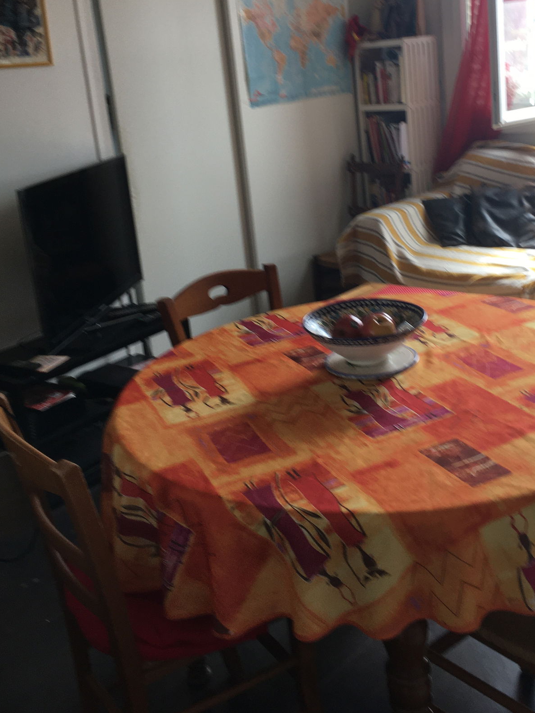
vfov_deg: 47.2
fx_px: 803
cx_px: 317
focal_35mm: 39
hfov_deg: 36.7
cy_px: 244
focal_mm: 4.15
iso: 32
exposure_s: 1/50
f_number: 2.2
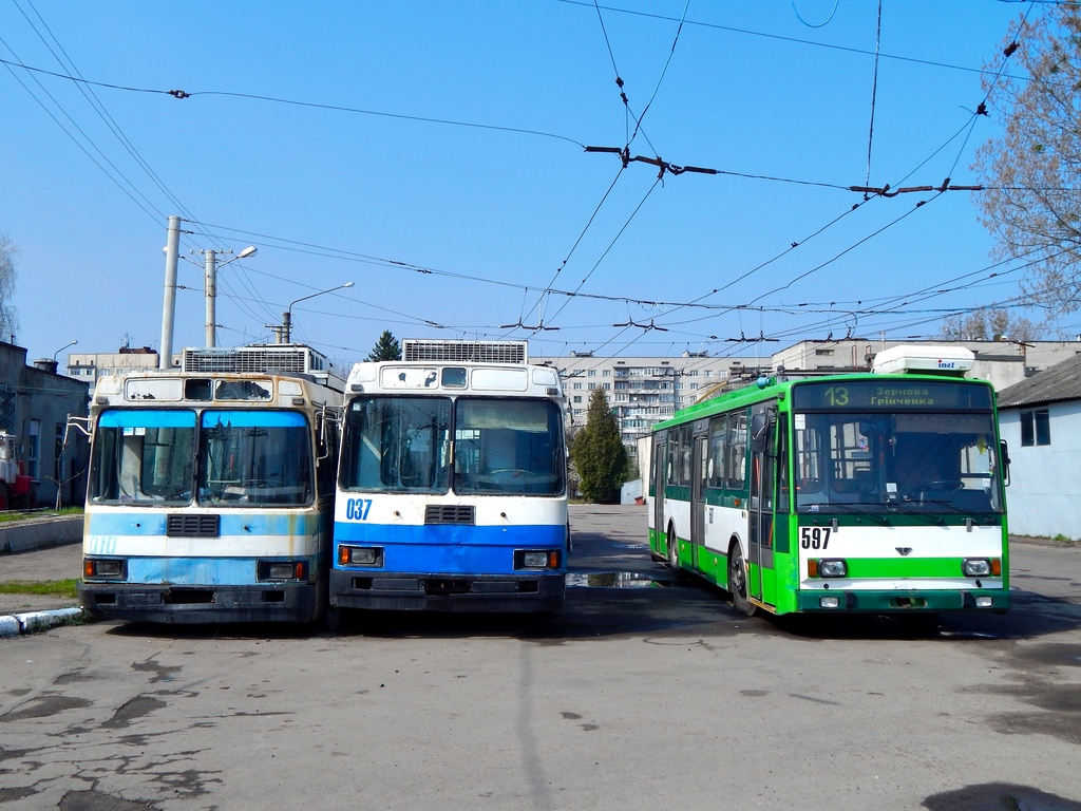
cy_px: 406
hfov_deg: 49.0
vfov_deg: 37.7
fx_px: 1187
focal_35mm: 38
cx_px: 540
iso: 125
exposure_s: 1/400
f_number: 6.9
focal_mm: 6.8
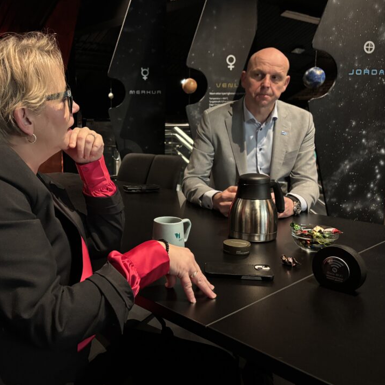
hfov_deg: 48.9
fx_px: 415
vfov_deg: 49.7
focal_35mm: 33
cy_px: 188
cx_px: 128
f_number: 1.6
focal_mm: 5.96
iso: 800
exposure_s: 1/25
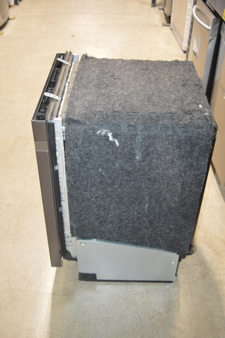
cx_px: 112
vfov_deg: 49.6
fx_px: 366
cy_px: 169
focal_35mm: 39
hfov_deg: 34.1
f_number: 4
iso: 2500
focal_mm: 26
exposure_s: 1/60
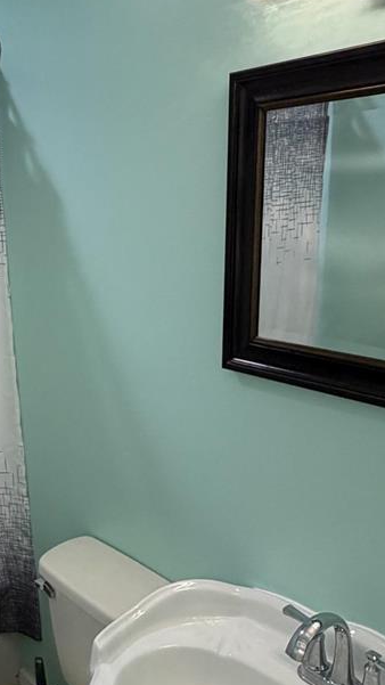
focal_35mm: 39
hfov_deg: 28.4
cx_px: -6
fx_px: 708
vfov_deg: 51.5
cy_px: 373
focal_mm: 2.22
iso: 250
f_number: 2.2
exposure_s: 1/120
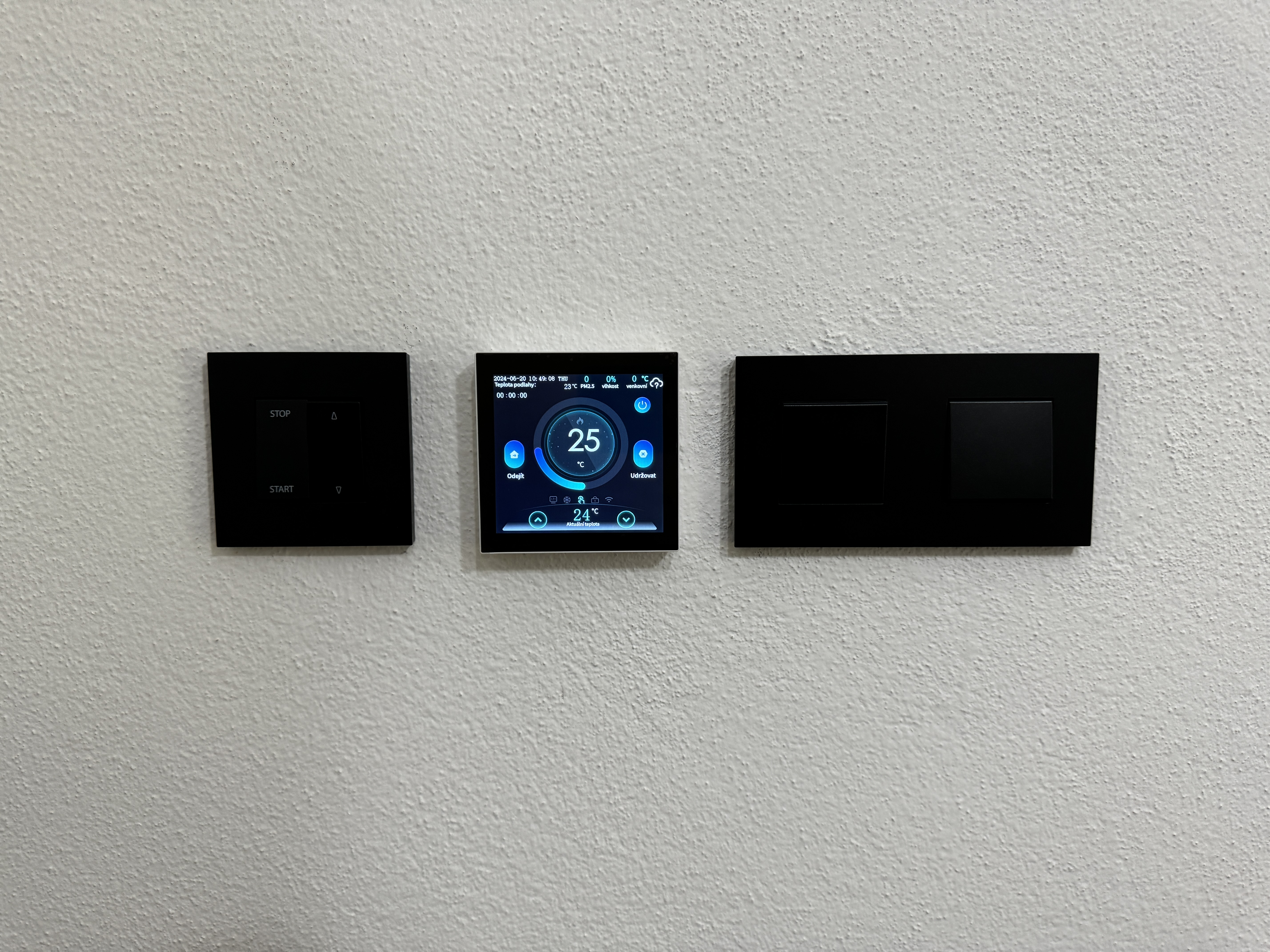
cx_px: 635
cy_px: 476
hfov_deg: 71.6
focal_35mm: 24
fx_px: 881
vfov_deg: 56.8
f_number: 1.78
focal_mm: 6.76
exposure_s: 1/94
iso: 200
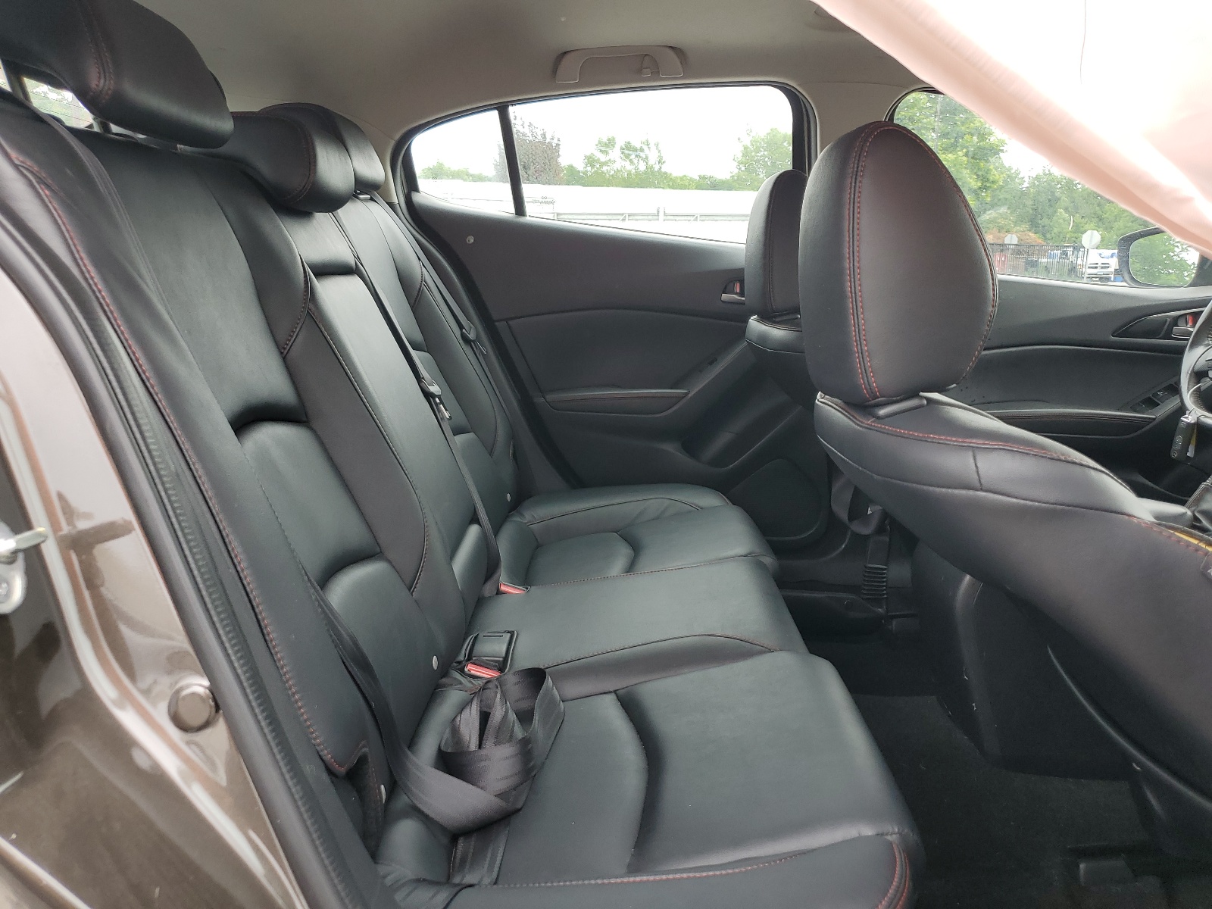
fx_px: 910
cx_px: 606
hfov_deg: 67.3
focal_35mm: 26
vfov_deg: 53.1
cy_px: 454
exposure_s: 1/312
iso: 50
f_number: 1.5
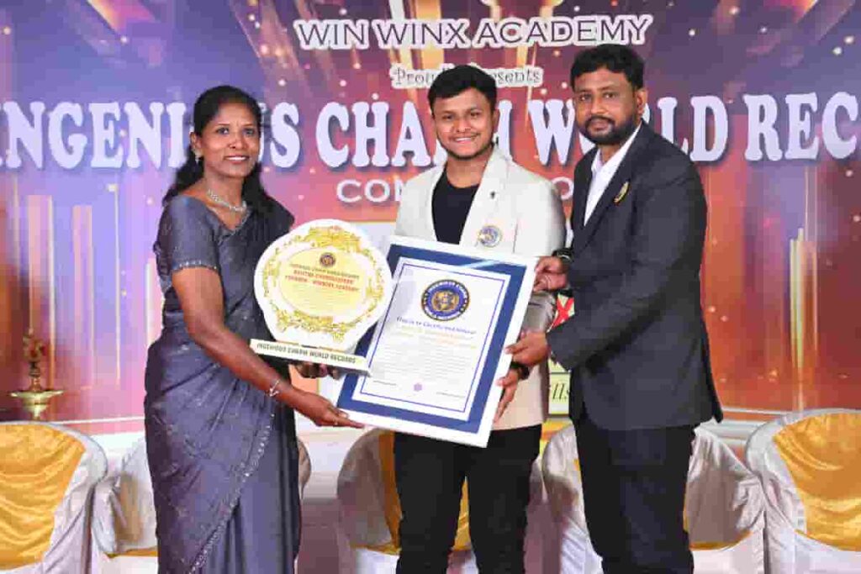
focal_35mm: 75
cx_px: 430
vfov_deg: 18.2
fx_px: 1794
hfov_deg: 27.0
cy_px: 287
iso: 500
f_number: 7.1
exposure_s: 1/160
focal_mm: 50
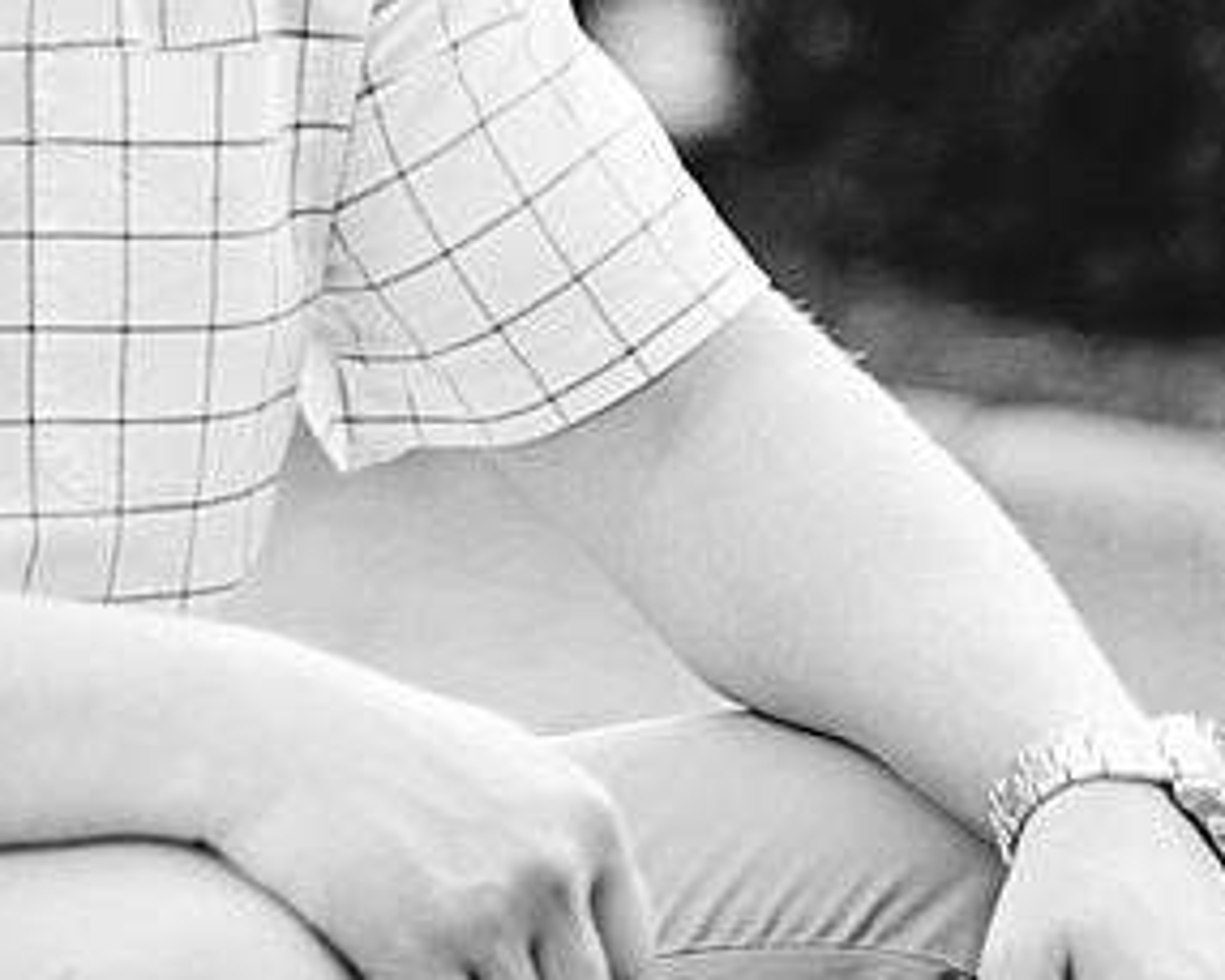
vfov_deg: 6.7
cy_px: 60
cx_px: 424
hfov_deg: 8.4
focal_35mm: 231
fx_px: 8378
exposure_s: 1/1000
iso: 400
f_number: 1.4
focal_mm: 50
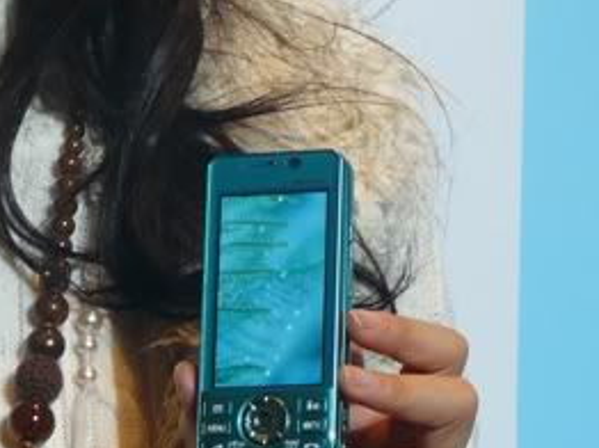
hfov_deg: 7.5
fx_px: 4547
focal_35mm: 263
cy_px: -101
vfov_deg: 5.6
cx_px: -23
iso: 100
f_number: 3.2
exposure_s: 1/30
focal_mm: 14.3
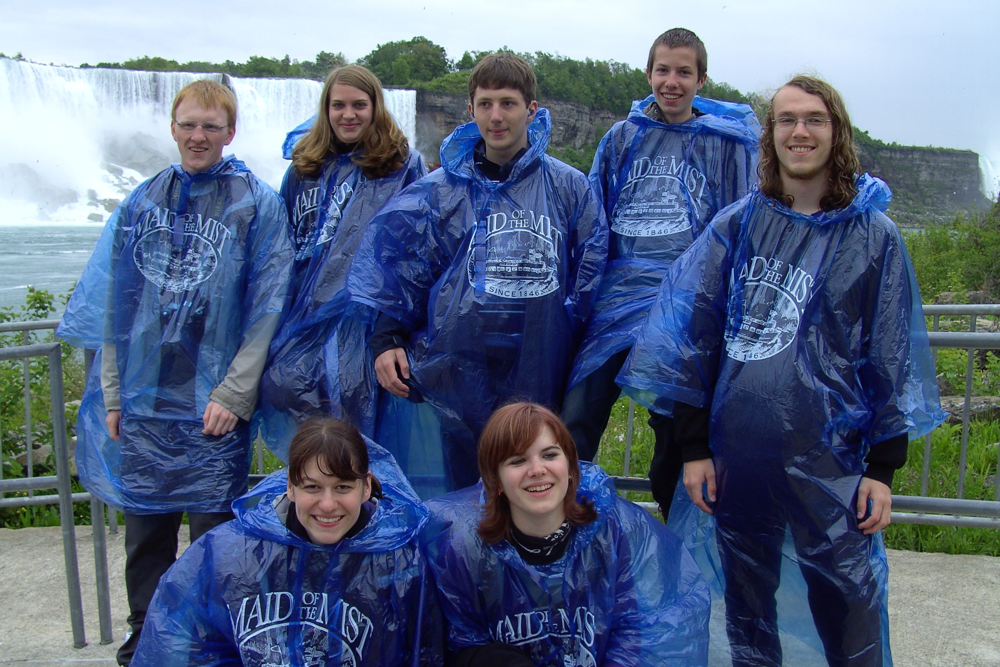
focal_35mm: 39
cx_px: 496
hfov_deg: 49.6
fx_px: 1083
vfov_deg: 34.2
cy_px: 315
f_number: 4
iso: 64
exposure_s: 1/120
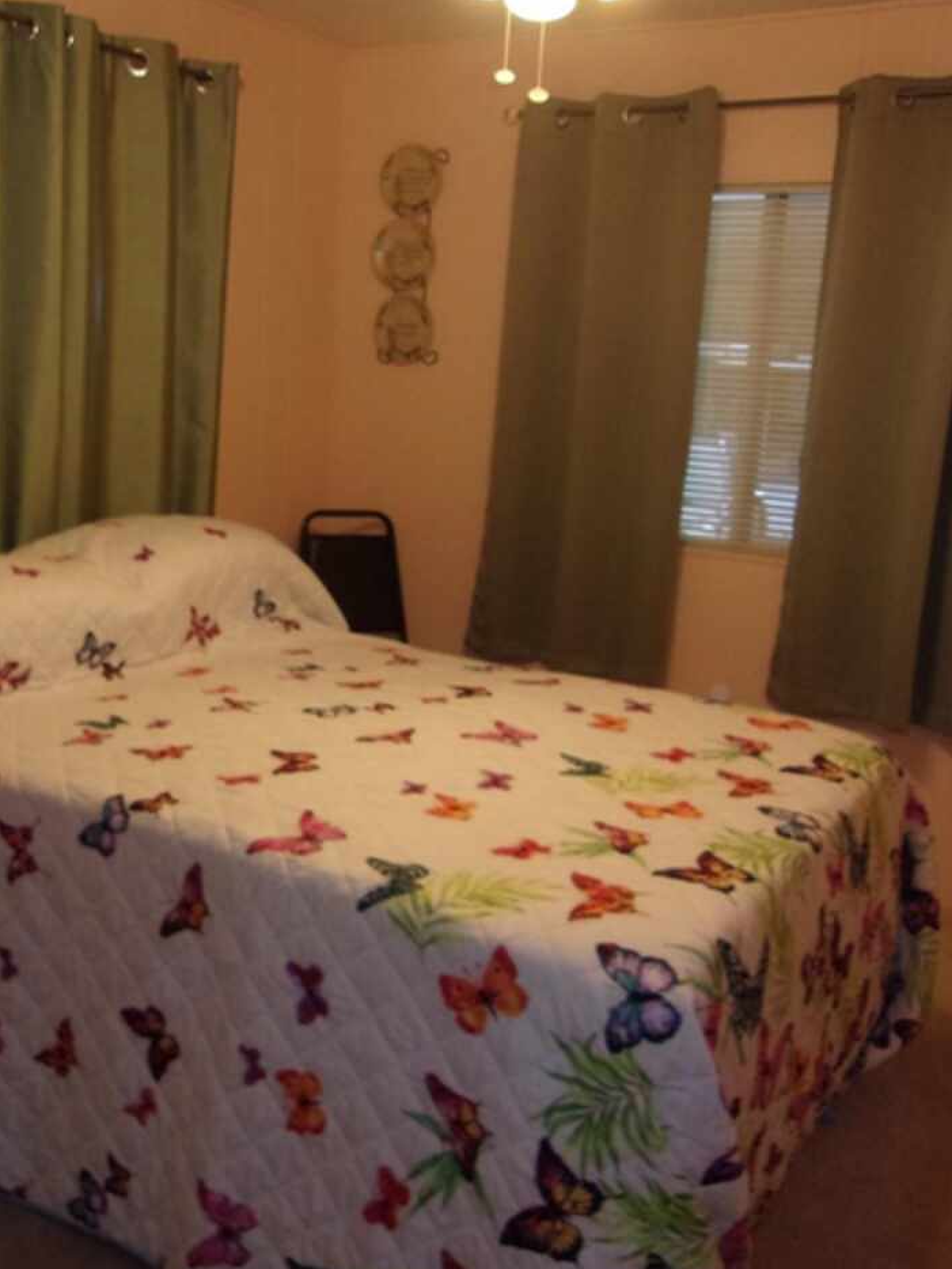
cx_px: 367
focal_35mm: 37
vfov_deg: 50.1
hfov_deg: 38.5
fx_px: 1356
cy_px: 628
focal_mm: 4.9
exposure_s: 1/34
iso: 200
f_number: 3
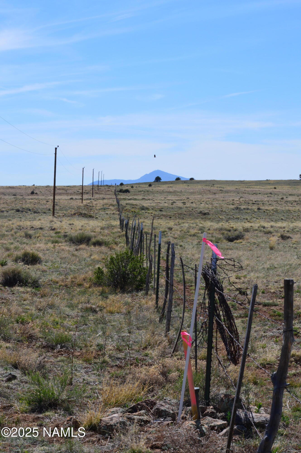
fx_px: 1037
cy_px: 226
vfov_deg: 24.6
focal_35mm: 82
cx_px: 150
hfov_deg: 16.5
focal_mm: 55
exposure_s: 1/500
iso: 360
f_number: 11
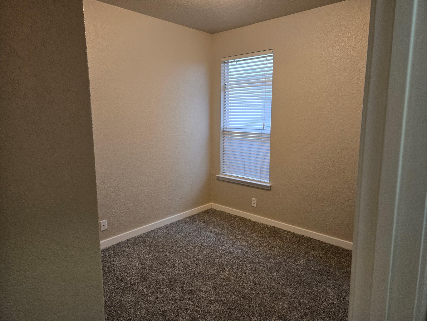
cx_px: 214
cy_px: 160
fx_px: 284
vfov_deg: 58.9
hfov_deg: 73.9
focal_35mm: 23
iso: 250
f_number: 1.8
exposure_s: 1/120
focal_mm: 5.4
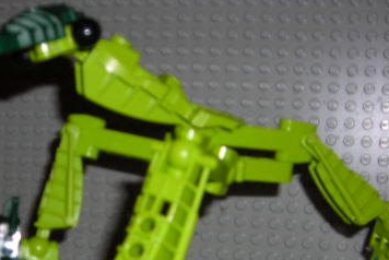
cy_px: 224
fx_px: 768
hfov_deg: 28.3
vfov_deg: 19.0
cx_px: 132
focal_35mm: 71
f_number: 3.2
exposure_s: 1/60.1
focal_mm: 6.3
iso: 50
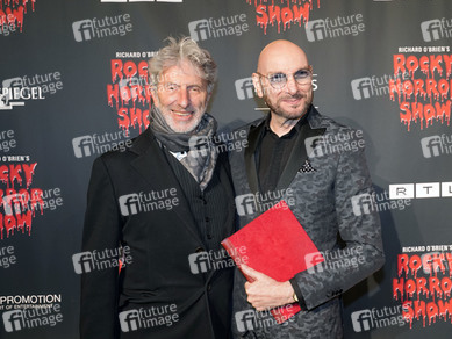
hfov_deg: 47.8
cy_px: 173
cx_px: 234
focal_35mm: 39
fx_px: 509
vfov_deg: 36.8
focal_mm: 35
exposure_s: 1/80
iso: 1600
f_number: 5.6
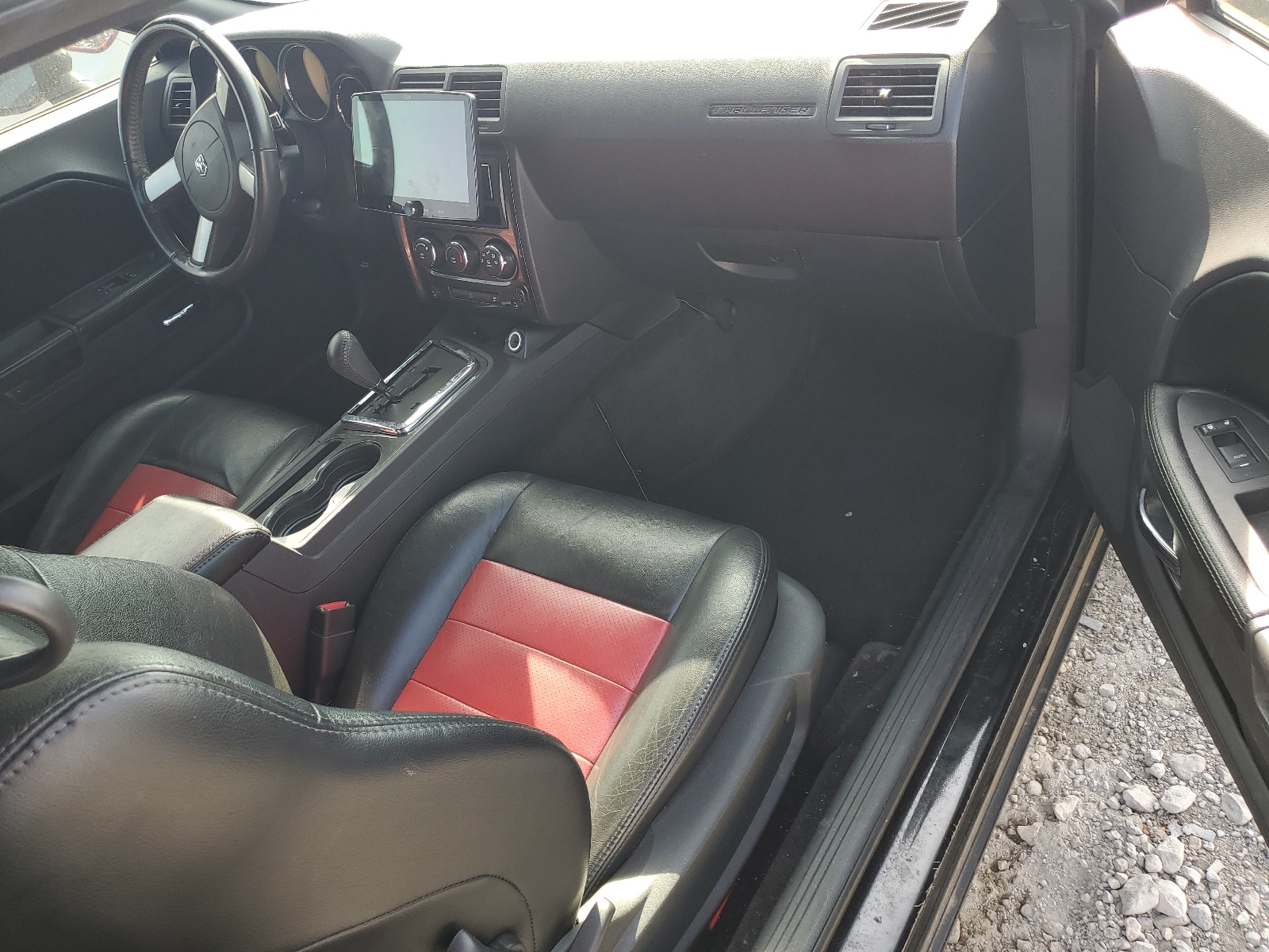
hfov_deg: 67.3
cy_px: 476
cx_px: 634
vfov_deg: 53.1
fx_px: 953
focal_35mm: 26
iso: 50
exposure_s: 1/161
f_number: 1.5
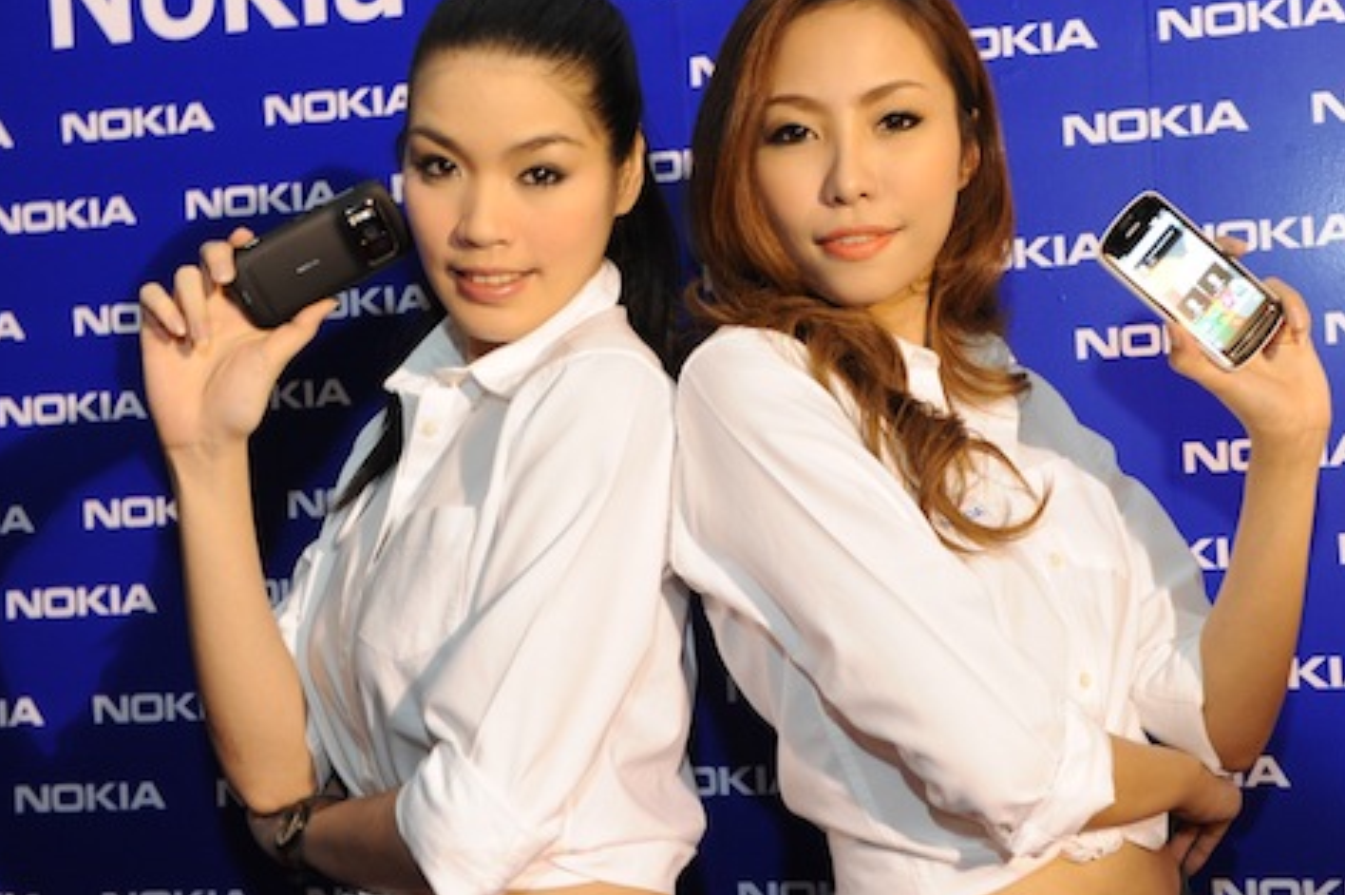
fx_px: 2277
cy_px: 372
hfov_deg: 32.7
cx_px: 841
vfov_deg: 22.2
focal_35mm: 61
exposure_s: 1/50
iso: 1600
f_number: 4.5
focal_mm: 48
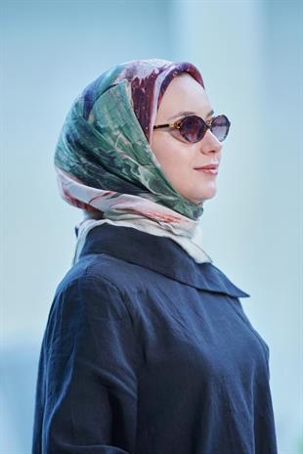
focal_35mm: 170
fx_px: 2143
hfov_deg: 8.1
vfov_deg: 12.1
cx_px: 152
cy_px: 227
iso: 640
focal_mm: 170
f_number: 3.5
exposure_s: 1/200
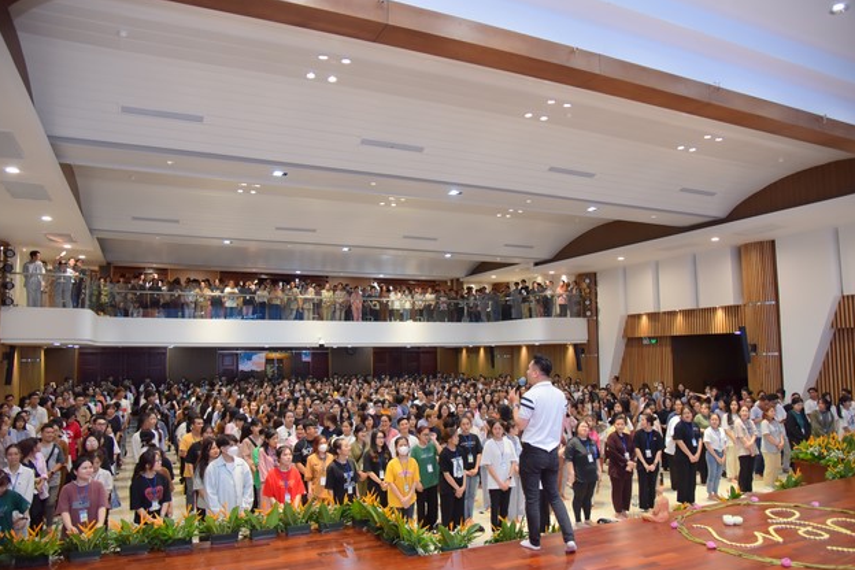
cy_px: 294
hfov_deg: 71.5
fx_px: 594
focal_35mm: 25
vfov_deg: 51.3
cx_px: 426
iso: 1000
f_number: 4.5
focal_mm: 24
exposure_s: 1/100
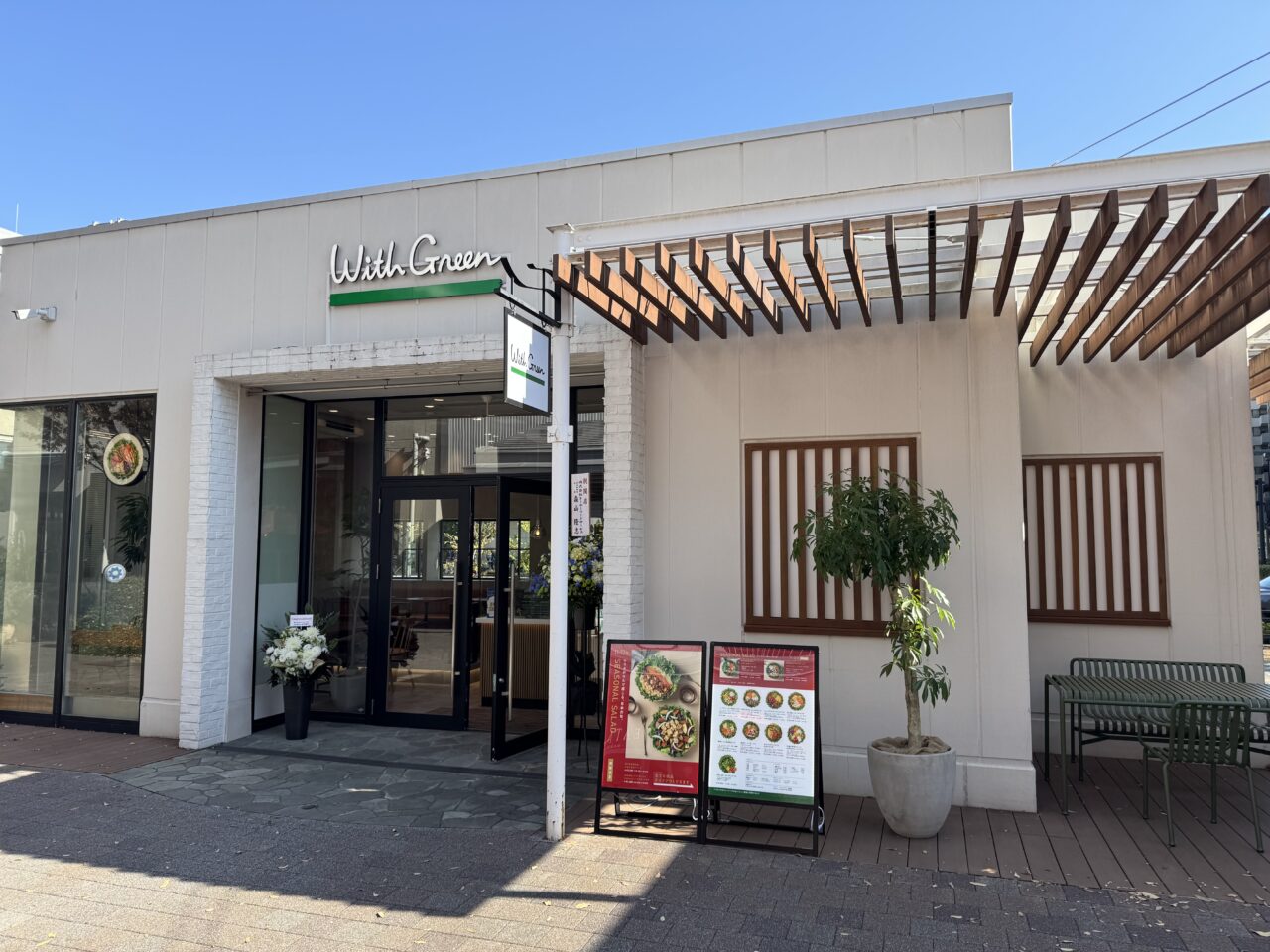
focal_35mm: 24
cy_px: 476
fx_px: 881
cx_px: 635
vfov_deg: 56.8
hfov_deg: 71.6
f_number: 1.78
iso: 80
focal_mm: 6.76
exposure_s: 1/2041
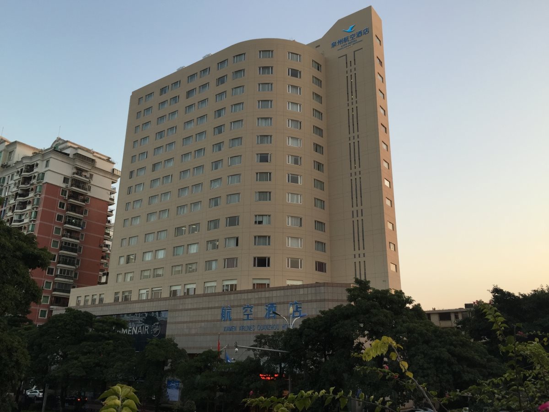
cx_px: 274
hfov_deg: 61.7
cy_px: 206
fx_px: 460
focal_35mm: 29
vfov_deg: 48.2
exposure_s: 1/134
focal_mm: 4.15
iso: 32
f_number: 2.2
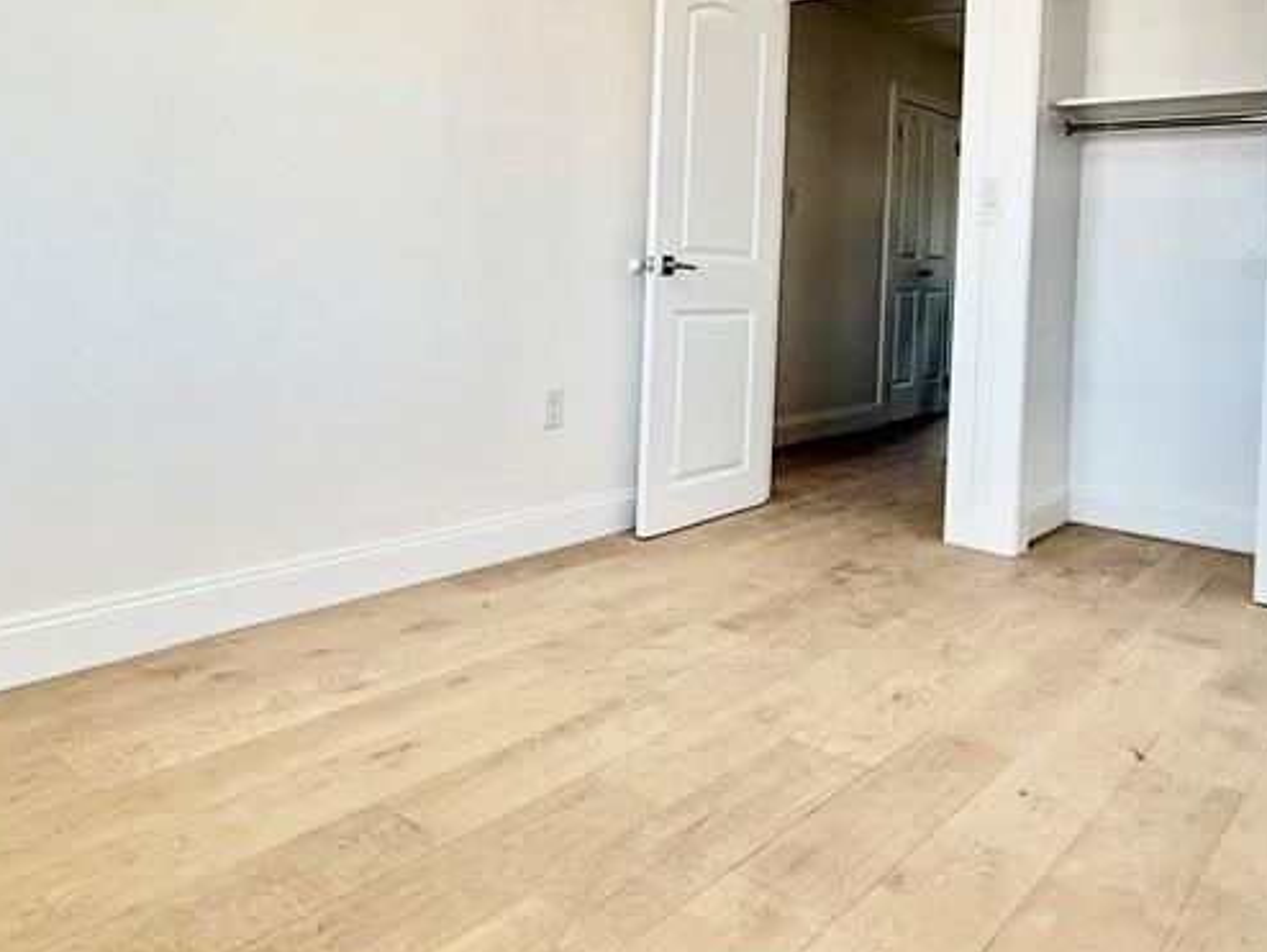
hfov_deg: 61.6
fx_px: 1062
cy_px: 280
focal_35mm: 29
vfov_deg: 47.1
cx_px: 626
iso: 100
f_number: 2.2
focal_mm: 2.22
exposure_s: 1/120
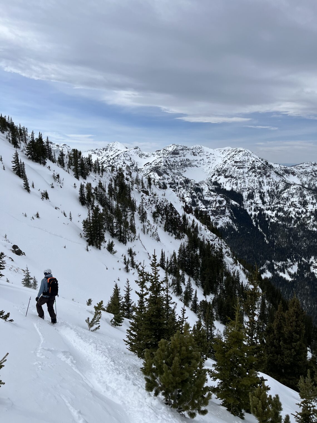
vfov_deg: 67.3
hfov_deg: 53.1
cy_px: 212
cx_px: 158
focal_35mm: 26
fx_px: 317
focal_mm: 5.1
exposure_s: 1/6494
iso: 50
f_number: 1.6
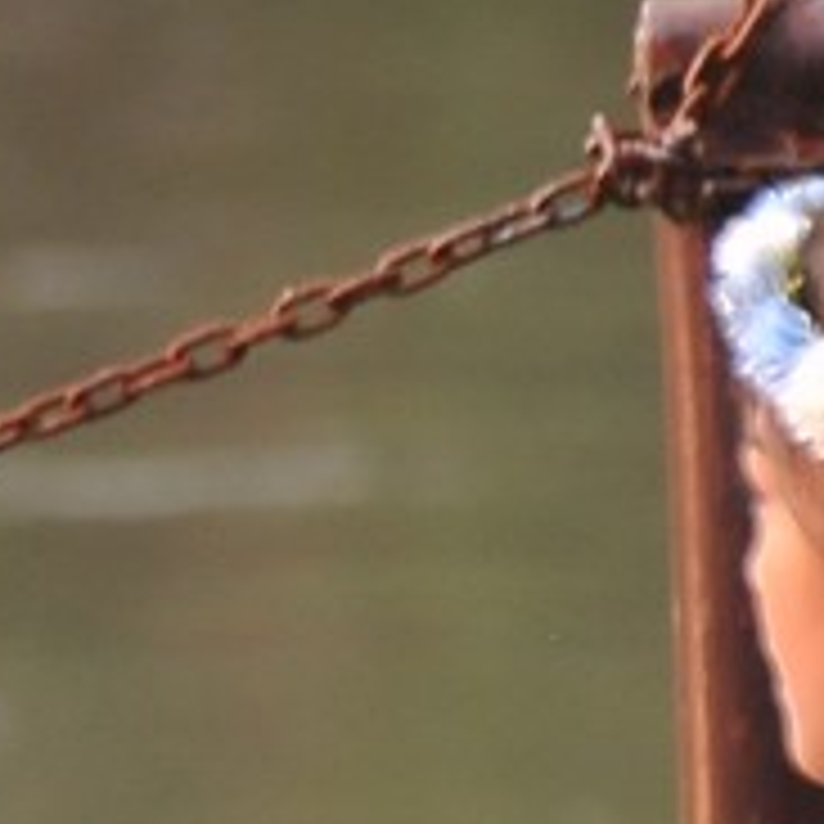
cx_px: -1432
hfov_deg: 0.8
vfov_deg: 0.8
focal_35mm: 2132
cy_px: 545
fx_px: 57417
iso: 1000
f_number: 6.3
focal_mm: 300
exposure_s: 1/160
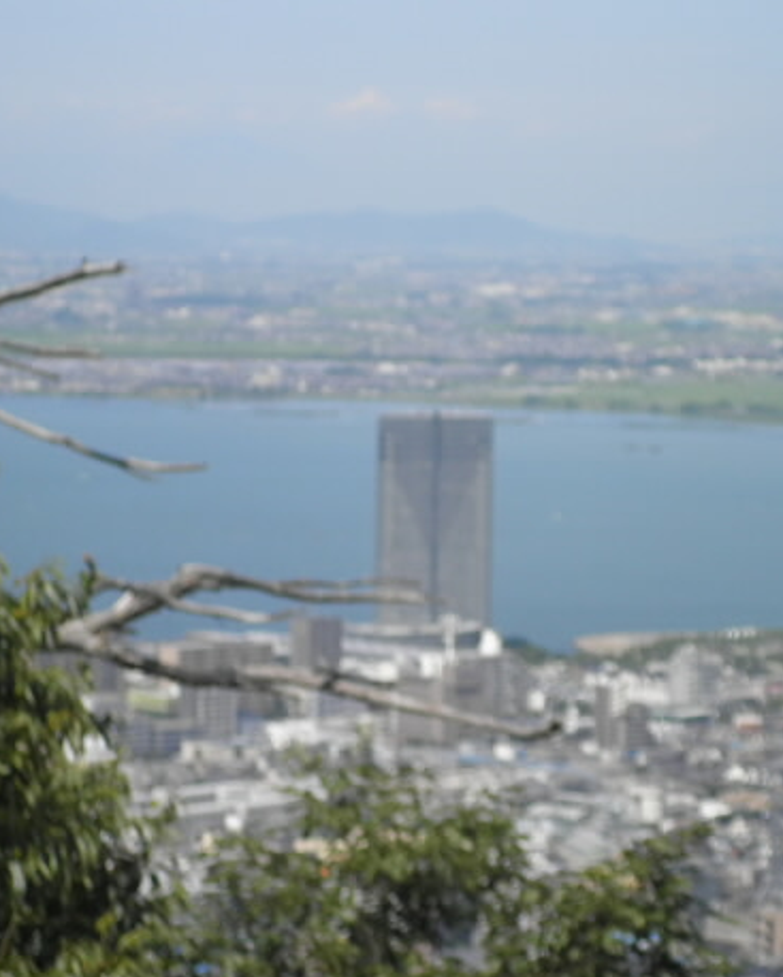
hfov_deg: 8.4
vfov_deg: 10.5
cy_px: 503
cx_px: 459
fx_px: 5325
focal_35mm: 184
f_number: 5.9
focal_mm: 19.6
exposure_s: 1/320
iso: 64
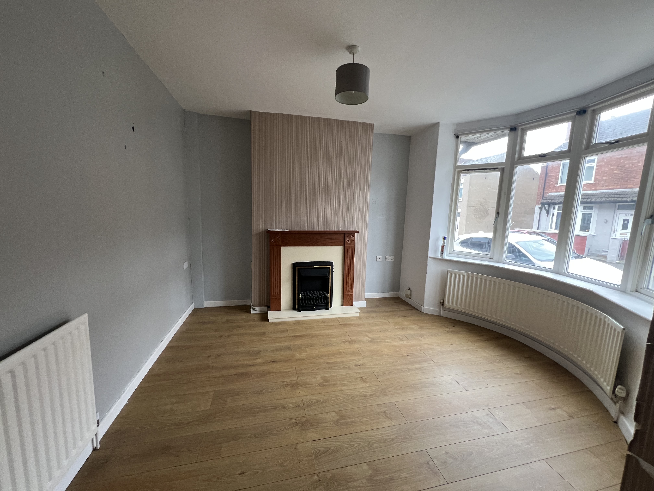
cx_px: 327
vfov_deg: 89.9
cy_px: 246
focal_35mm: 13
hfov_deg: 106.2
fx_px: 246
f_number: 1.8
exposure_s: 1/99
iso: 200
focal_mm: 1.57
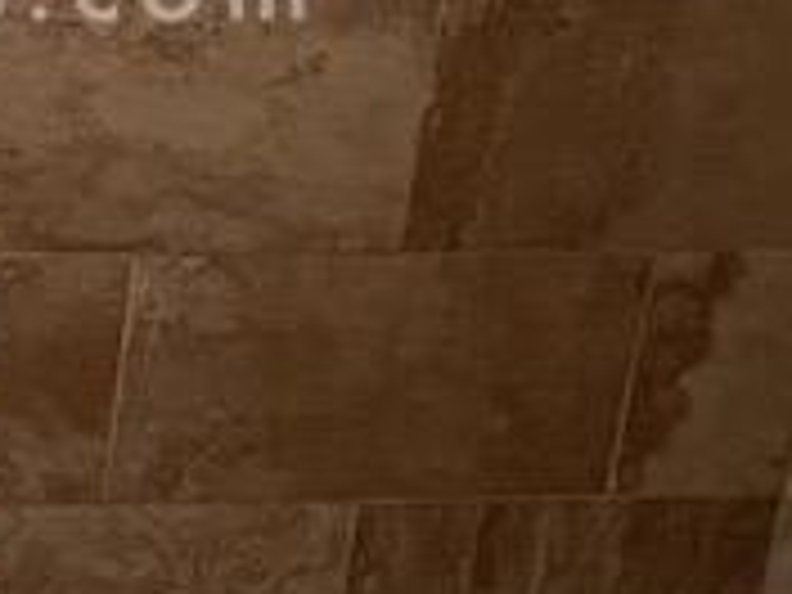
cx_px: -567
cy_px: -90
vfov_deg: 23.1
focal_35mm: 59
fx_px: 1350
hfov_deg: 22.4
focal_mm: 1.57
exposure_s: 1/120
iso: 200
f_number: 1.8
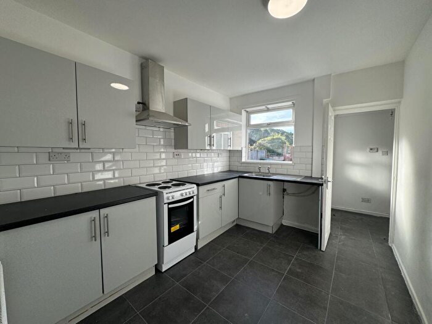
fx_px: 175
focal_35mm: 14
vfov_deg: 85.7
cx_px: 216
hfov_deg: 102.1
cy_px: 162
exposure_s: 1/248
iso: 40
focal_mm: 2.22
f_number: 2.2
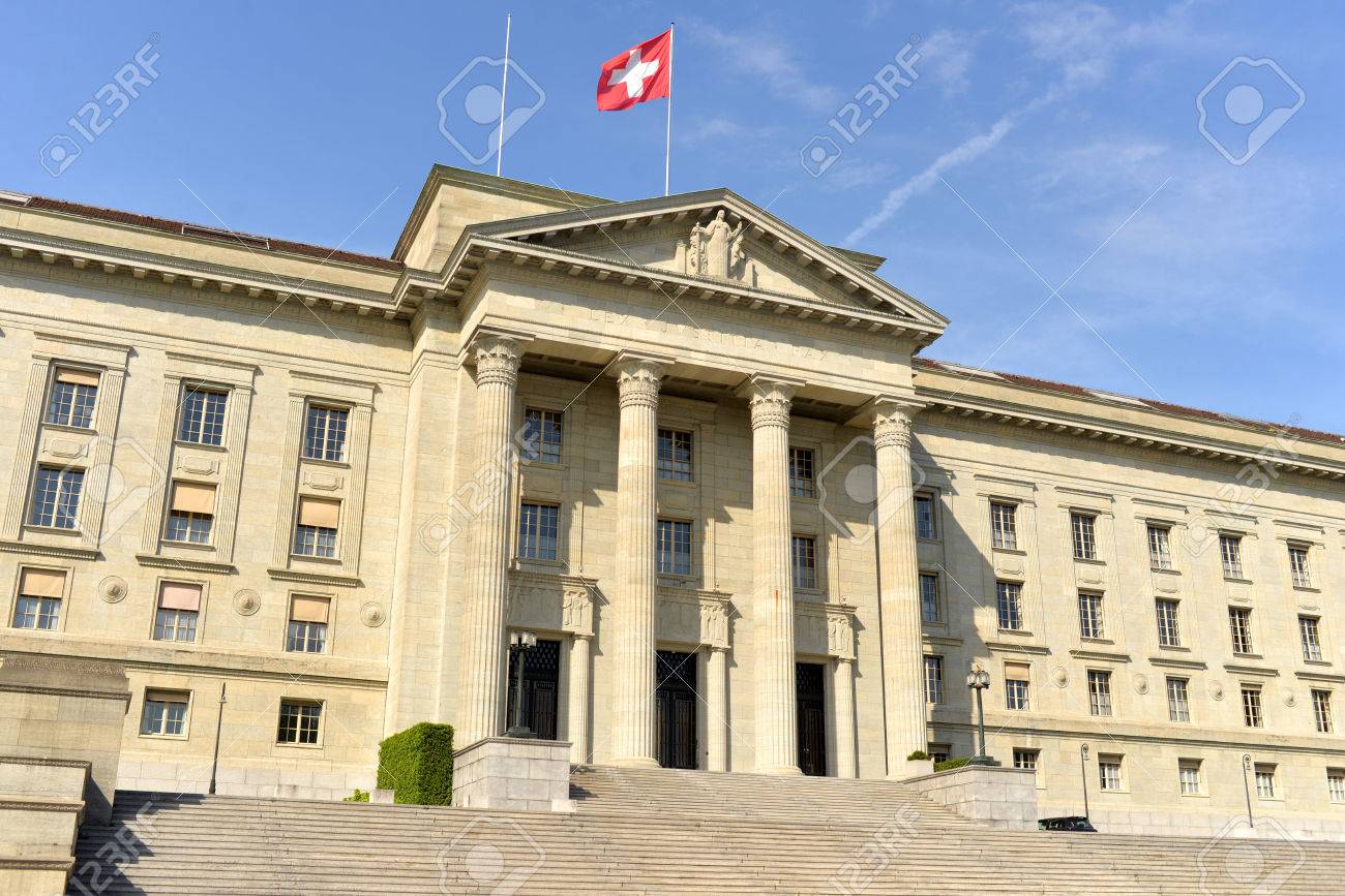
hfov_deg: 54.4
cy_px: 448
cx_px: 672
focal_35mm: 35
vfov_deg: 37.9
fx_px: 1308
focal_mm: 35
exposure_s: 1/2500
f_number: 5.6
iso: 400
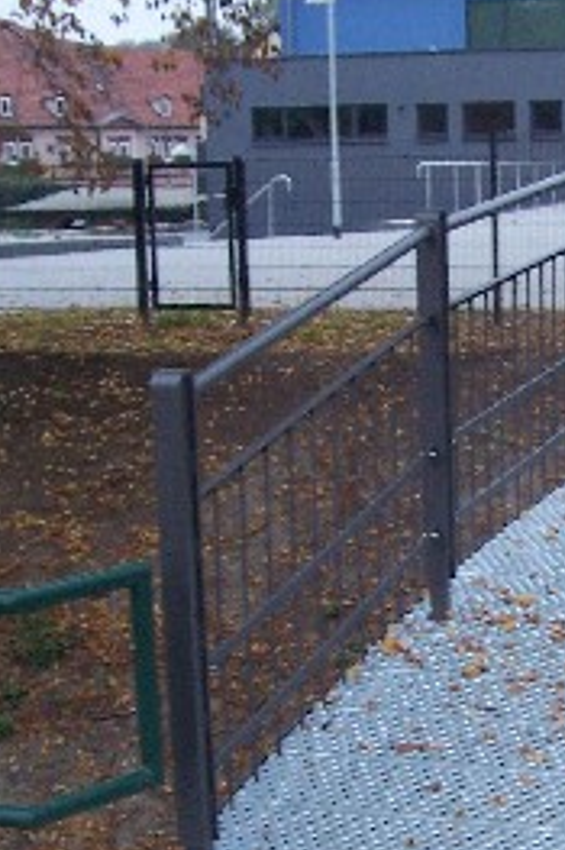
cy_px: 556
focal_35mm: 76
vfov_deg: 26.5
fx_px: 1791
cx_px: 623
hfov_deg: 17.3
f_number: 2.7
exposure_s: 1/10
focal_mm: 5.6
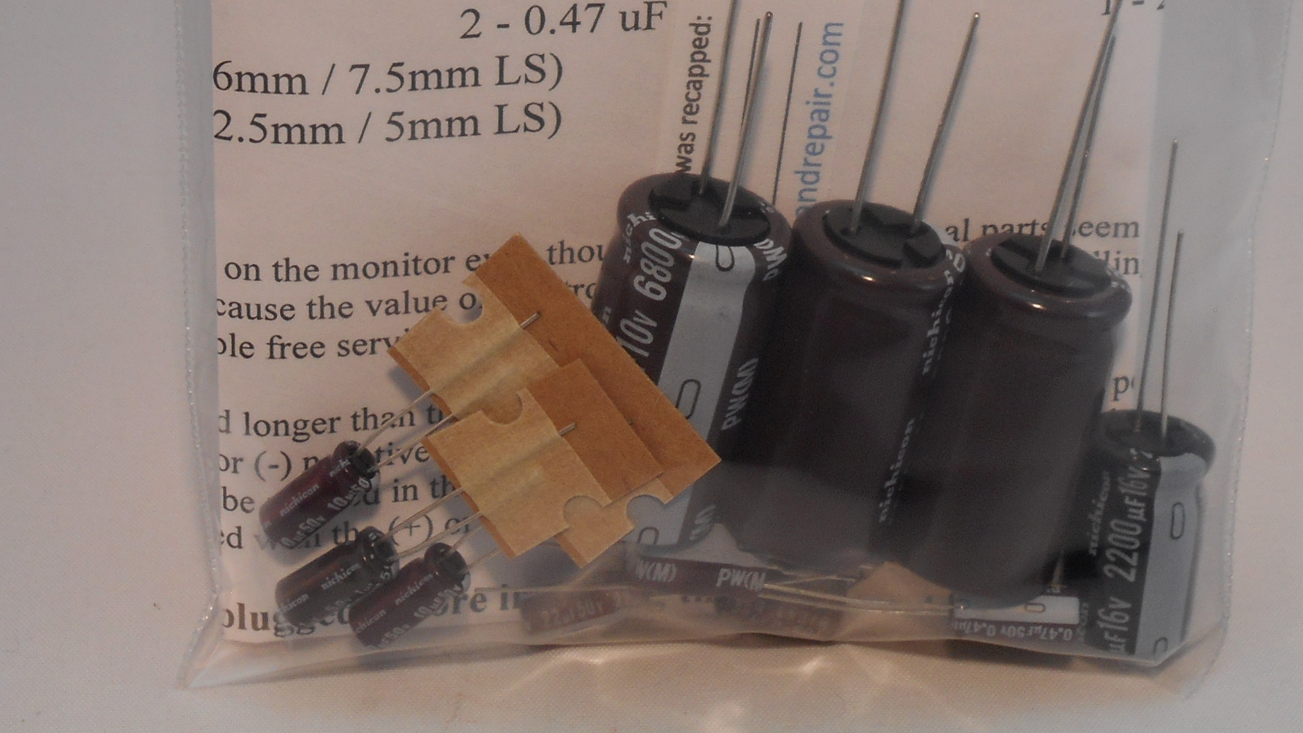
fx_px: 4526
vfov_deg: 9.1
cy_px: -137
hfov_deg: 16.4
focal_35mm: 131
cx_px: 670
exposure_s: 1/30
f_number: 5.3
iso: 110
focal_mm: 12
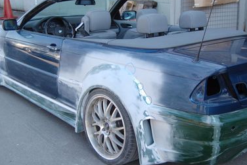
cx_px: 115
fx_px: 350
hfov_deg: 38.8
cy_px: 78
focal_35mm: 51
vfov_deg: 26.5
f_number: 3.8
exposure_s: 1/500
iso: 400
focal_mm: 20
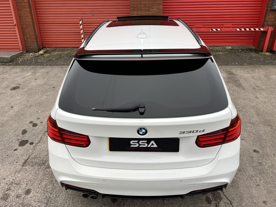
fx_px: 207
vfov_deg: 53.1
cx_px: 138
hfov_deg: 67.3
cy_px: 104
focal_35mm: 26
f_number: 1.5
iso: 40
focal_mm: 5.7
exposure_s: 1/282
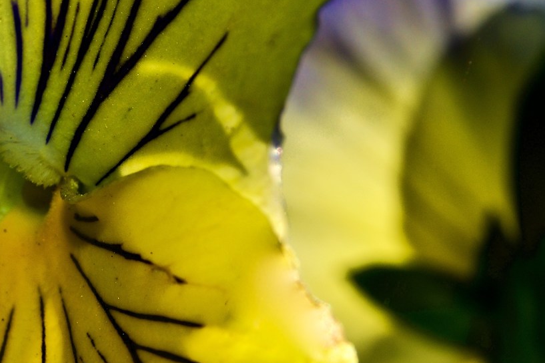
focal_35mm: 242
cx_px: 224
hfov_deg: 8.5
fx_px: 3669
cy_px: 169
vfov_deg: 5.7
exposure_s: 1/250
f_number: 7.1
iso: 100
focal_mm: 55
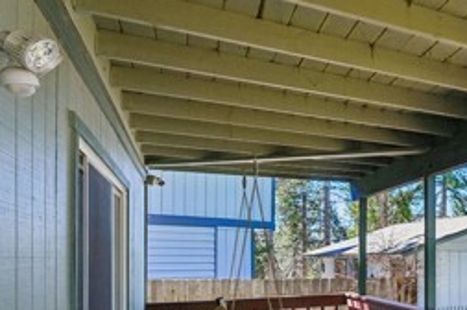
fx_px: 492
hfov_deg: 37.2
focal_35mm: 38
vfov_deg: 33.8
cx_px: 572
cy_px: 255
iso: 125
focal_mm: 15
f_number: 8
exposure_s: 1/60
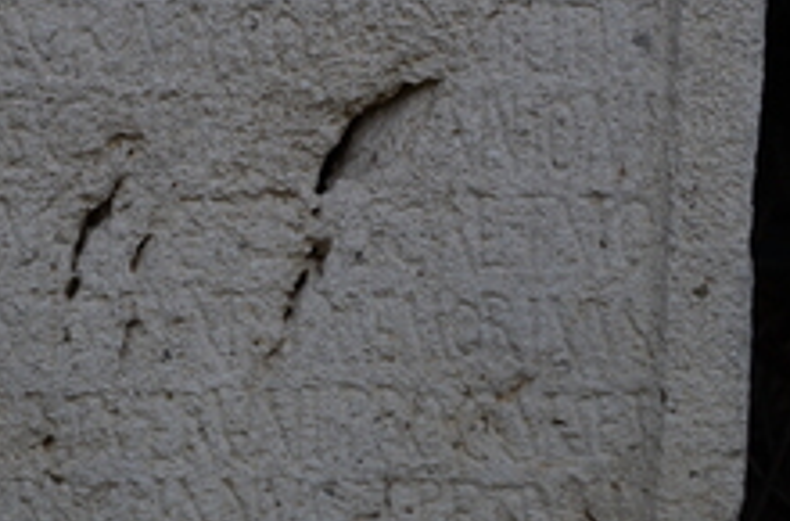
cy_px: 336
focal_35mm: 210
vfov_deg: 6.5
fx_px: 4592
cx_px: 251
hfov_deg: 9.8
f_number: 5.6
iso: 400
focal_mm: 70
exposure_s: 1/500
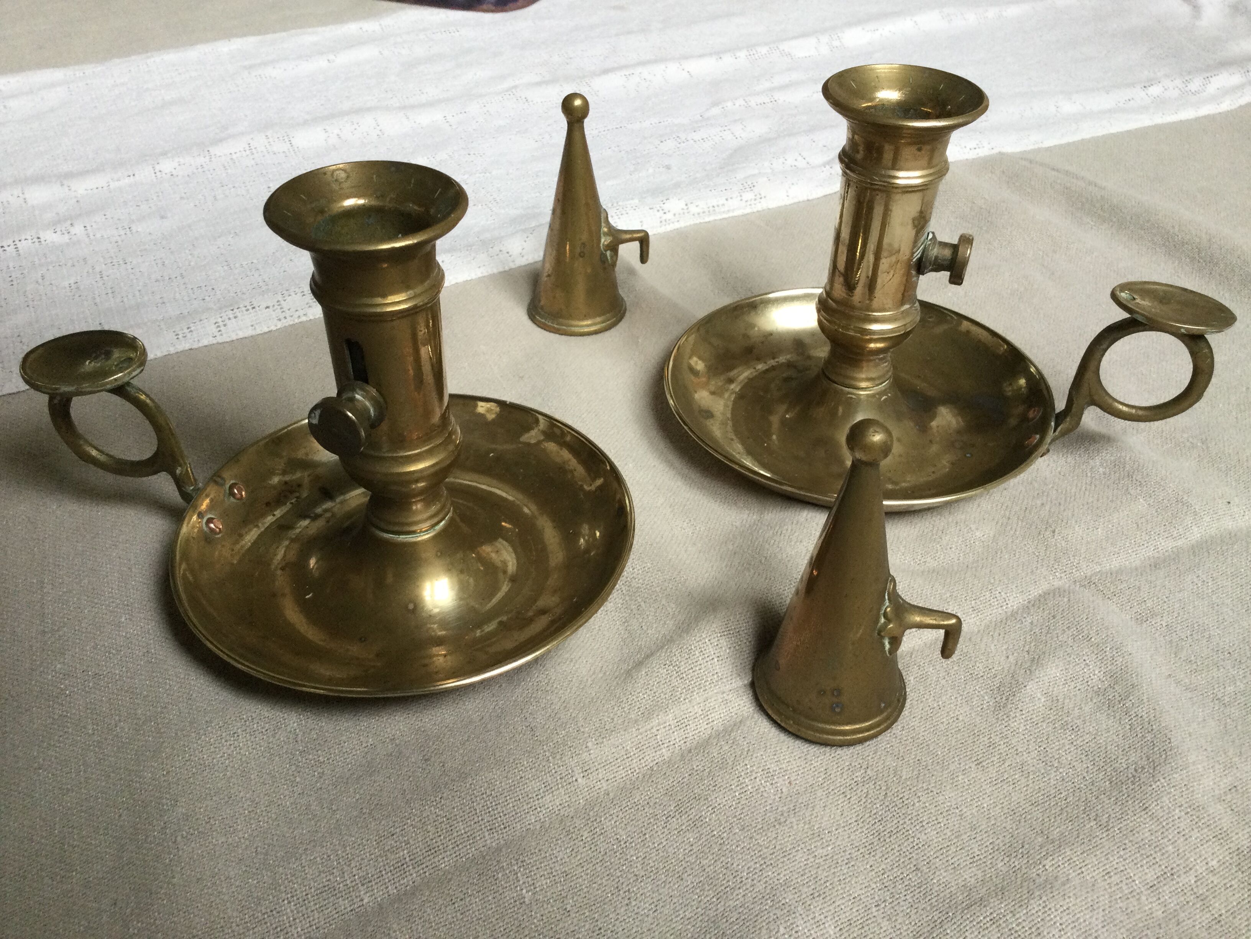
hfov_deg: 58.4
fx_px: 1120
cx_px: 626
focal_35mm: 31
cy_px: 470
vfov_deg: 45.4
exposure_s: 1/33
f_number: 2.4
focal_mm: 3.3
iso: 80
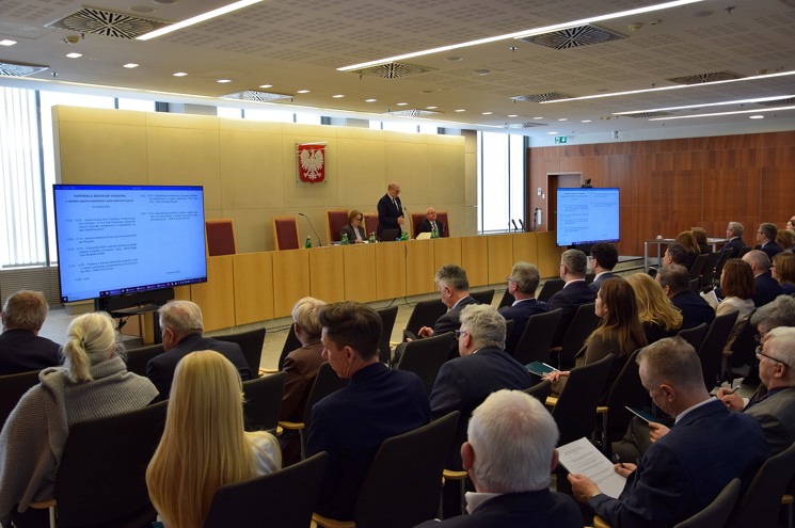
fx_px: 728
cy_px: 264
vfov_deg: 39.9
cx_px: 398
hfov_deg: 57.3
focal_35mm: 33
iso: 400
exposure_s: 1/80
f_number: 4
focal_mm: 22
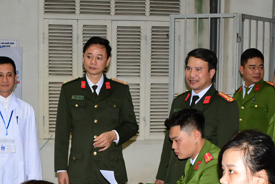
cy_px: 183
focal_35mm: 78
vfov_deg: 17.1
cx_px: 125
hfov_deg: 26.0
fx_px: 596
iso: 800
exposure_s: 1/200
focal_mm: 20
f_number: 4
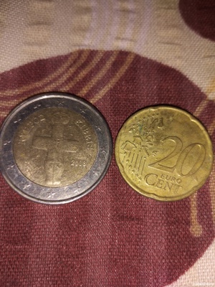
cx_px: 108
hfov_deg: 53.1
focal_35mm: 26
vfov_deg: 67.3
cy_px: 144
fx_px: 215
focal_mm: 3.6
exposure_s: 1/410
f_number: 1.8
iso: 100
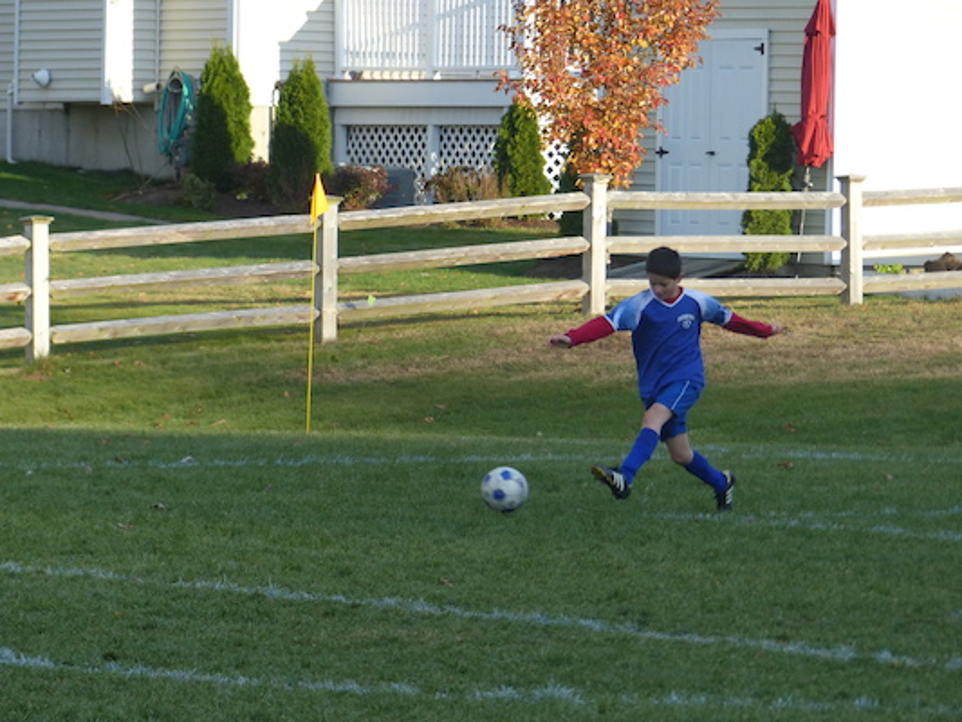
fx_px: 7755
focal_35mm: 279
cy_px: 361
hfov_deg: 7.1
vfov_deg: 5.3
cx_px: 481
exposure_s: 1/500
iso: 200
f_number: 2.8
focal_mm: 50.2
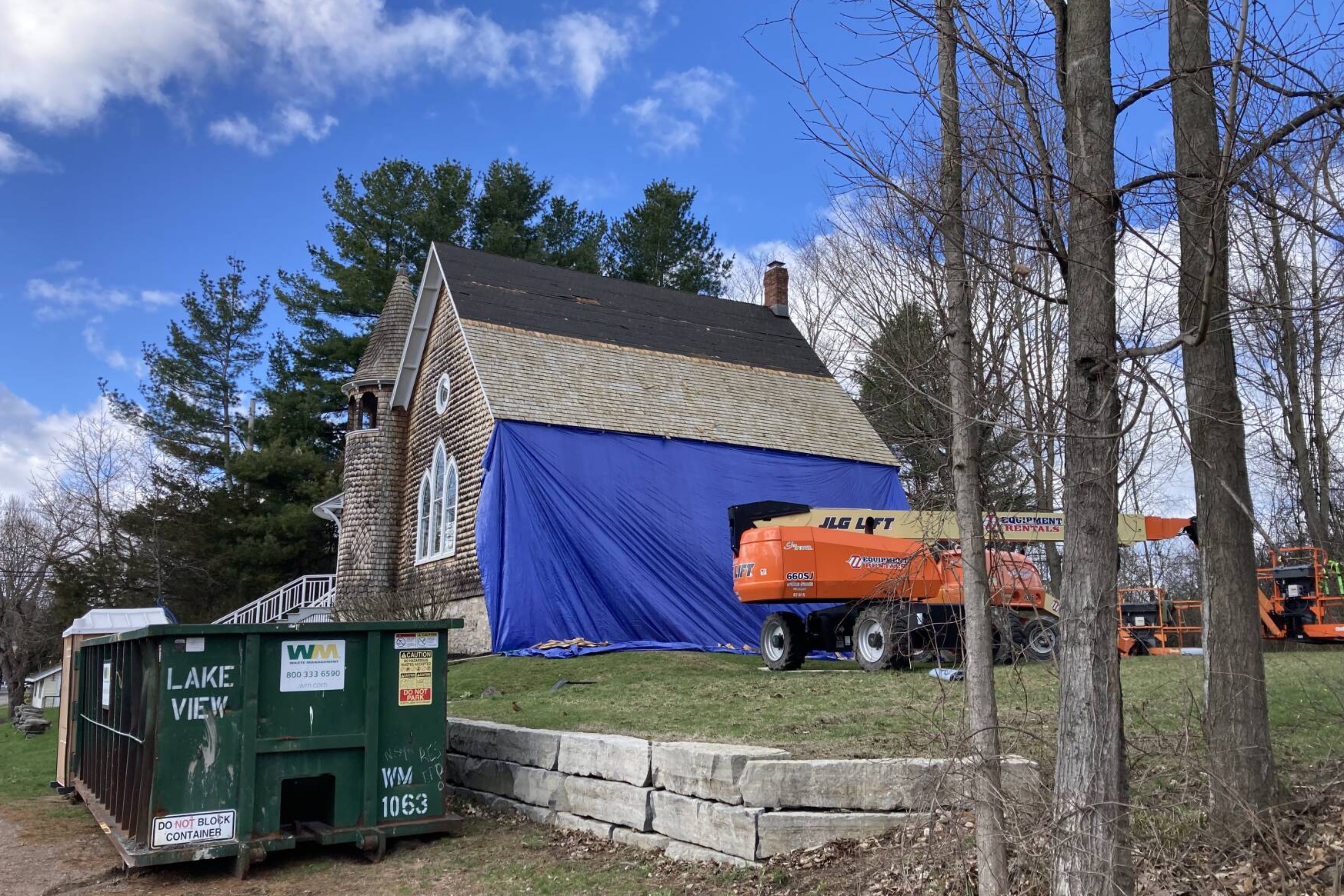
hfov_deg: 61.9
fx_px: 1120
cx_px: 660
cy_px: 437
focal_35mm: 30
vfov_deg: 43.6
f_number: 1.8
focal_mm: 3.99
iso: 20
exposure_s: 1/934
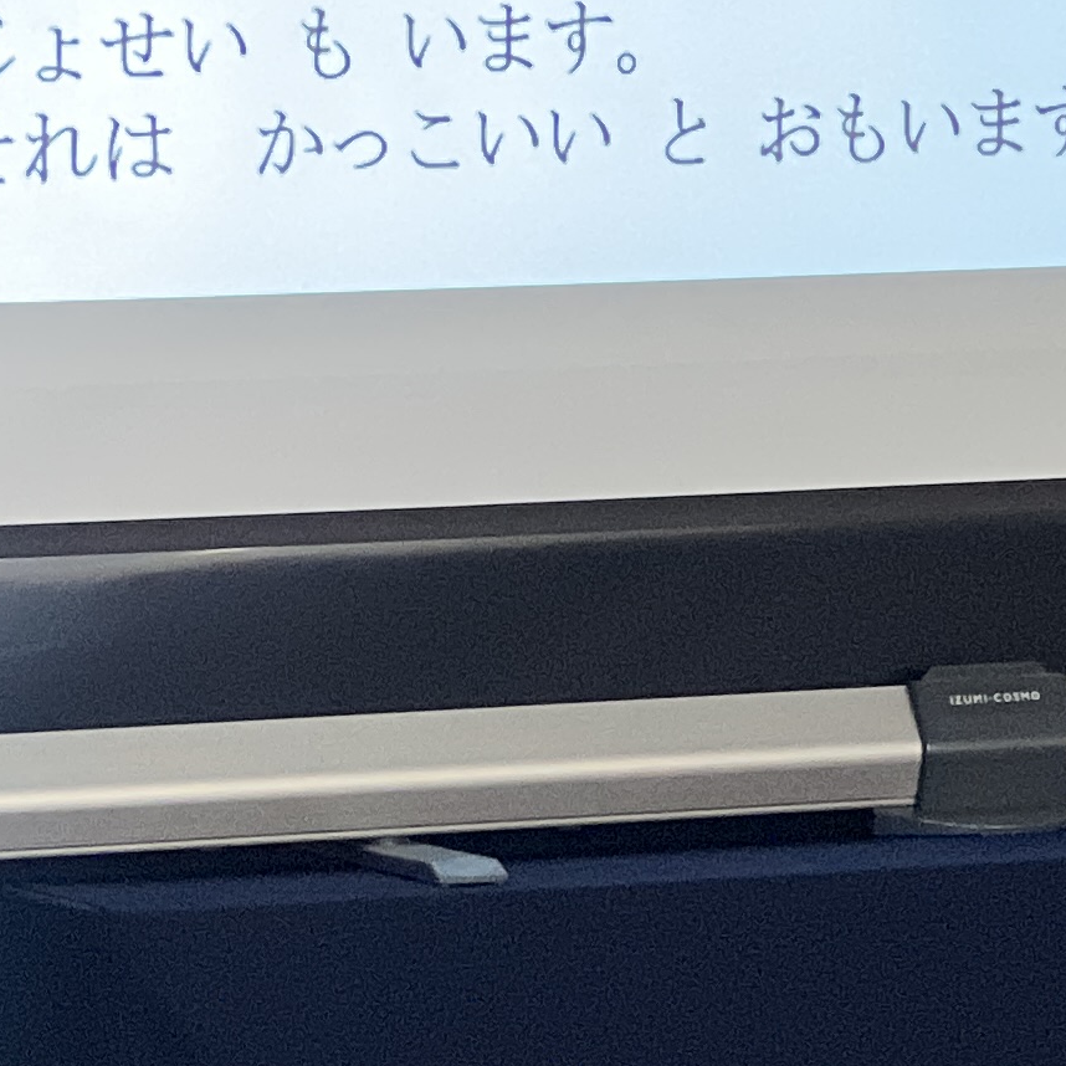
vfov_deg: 5.5
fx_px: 11149
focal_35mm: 320
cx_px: -173
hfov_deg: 5.5
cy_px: 416
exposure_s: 1/40
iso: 320
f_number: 2.8
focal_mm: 9
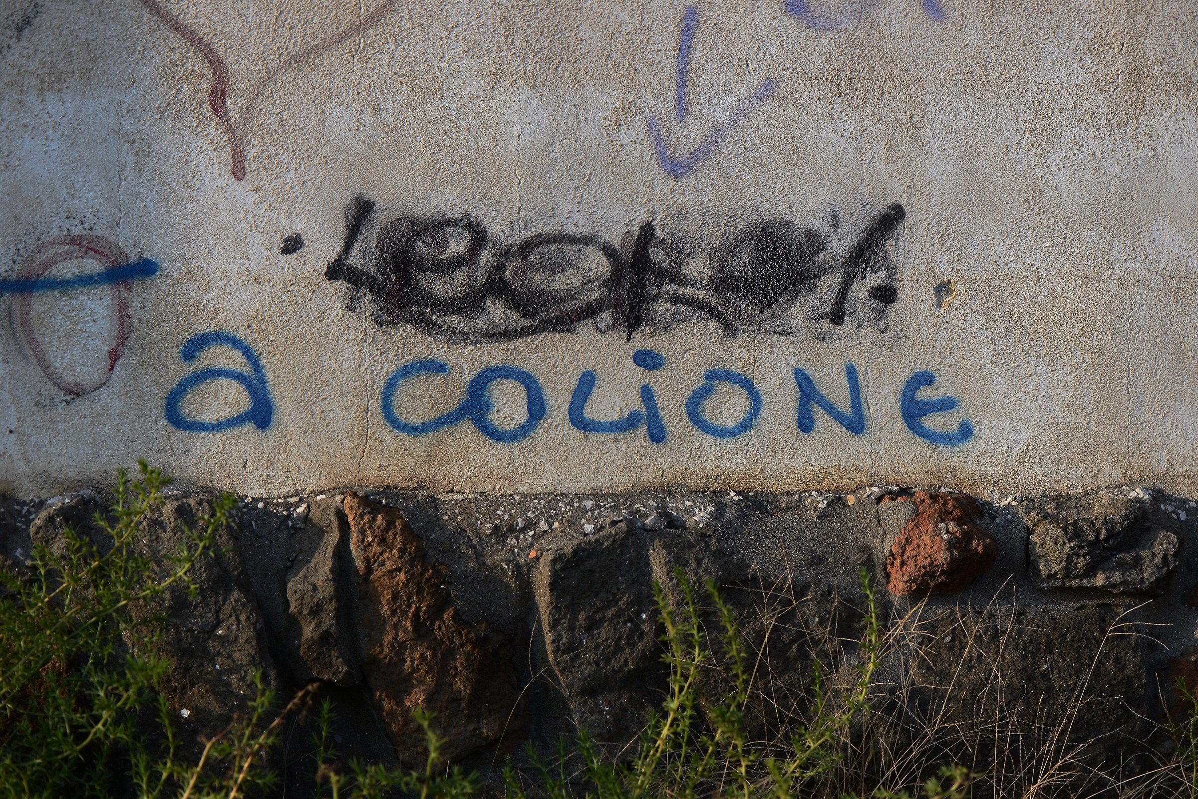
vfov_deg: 13.1
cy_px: 400
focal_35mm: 105
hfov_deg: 19.4
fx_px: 3495
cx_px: 599
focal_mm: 105
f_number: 5
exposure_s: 1/400
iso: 100
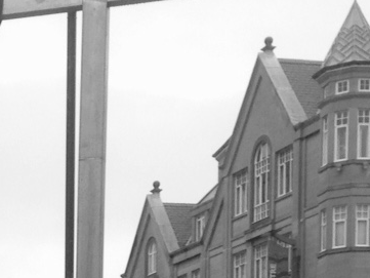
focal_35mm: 149
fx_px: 1593
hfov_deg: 12.8
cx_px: -118
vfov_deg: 9.5
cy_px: 501
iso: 50
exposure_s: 1/167
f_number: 2.4
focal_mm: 4.12
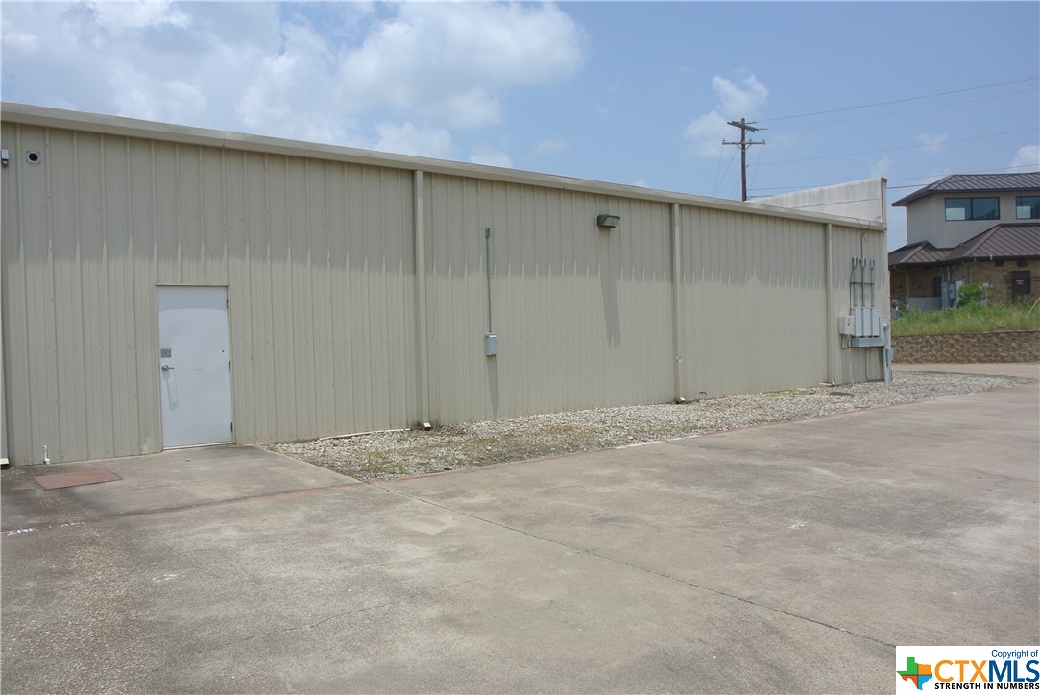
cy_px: 348
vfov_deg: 48.0
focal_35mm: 27
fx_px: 781
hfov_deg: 67.3
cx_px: 520
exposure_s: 1/1250
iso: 100
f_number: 4.5
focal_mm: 10
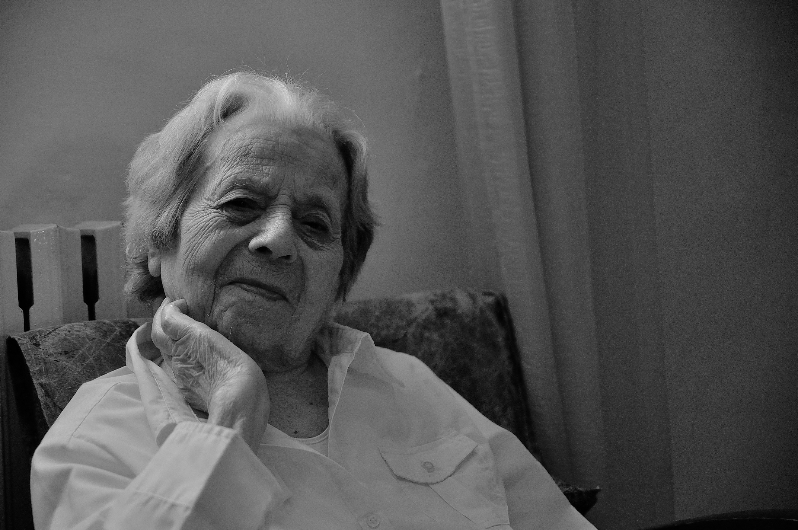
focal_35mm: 75
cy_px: 265
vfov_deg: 18.1
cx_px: 399
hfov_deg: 27.0
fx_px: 1660
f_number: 2.8
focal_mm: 50
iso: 800
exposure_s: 1/200
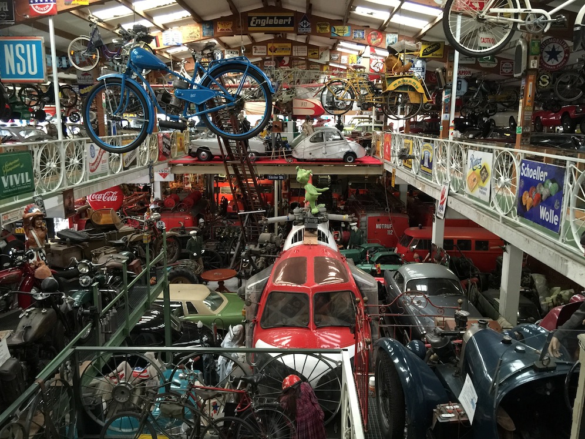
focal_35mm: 29
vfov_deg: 48.2
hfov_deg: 61.7
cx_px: 292
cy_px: 220
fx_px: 490
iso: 125
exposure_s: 1/10
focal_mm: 4.15
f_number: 2.2
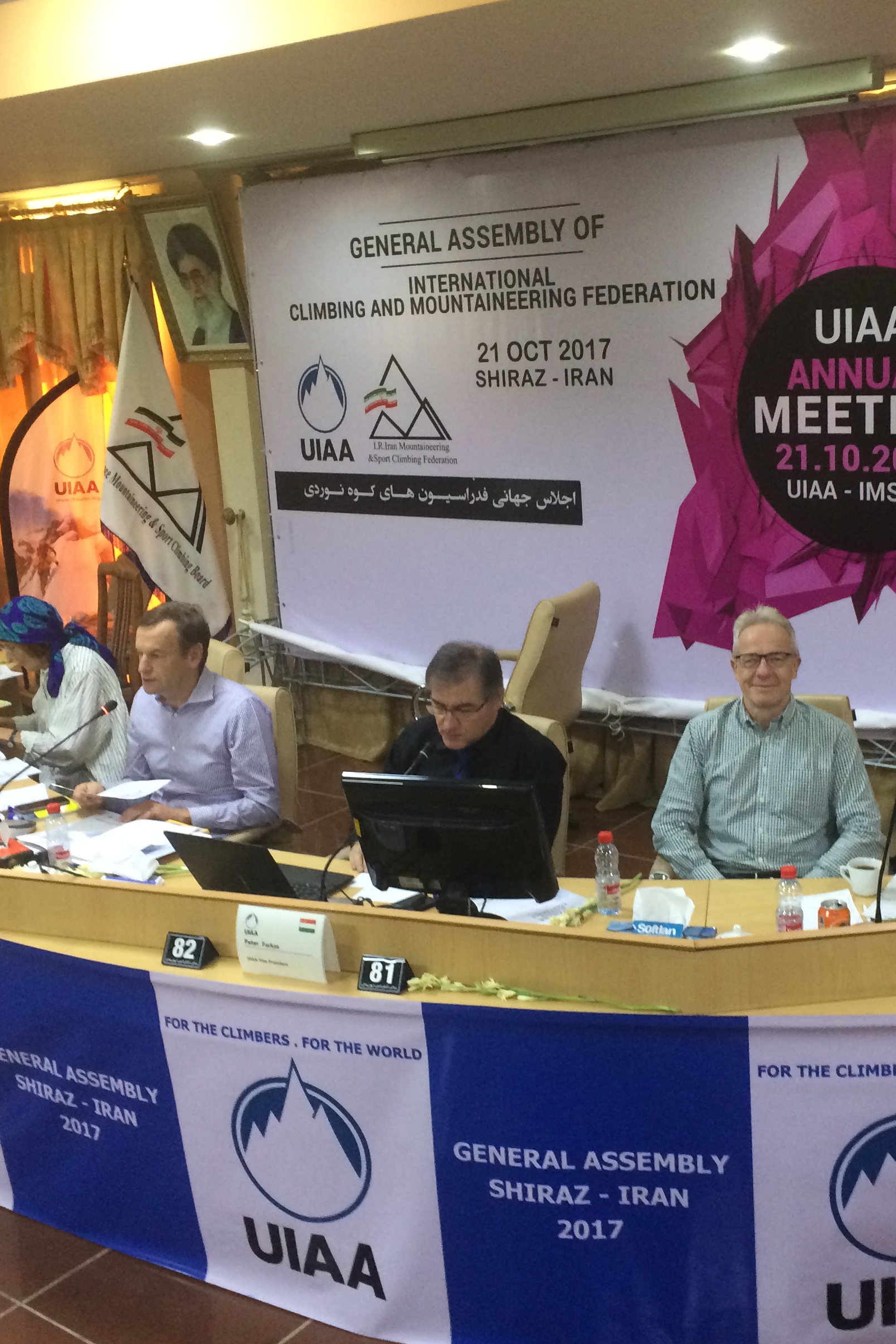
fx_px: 1530
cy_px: 685
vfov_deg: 47.4
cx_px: 536
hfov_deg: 32.5
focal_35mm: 41
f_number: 2.2
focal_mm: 4.15
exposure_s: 1/33
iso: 200
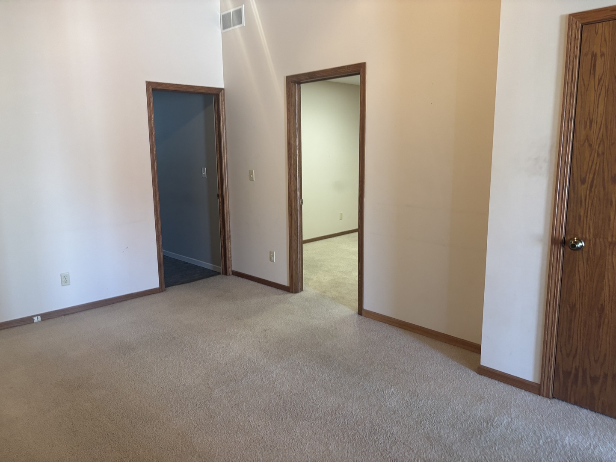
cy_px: 231
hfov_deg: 67.3
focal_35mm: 26
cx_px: 308
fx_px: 463
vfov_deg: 53.1
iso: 200
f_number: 1.6
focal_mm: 5.96
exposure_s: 1/60
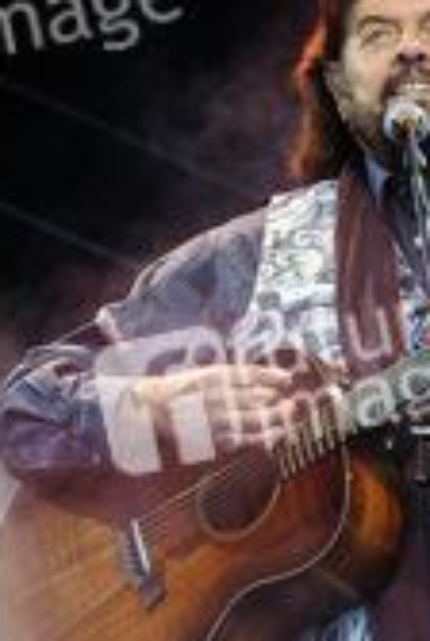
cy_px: 576
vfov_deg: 4.3
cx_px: 405
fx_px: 8528
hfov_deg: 2.9
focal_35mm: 478
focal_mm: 200
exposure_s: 1/200
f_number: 4
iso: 400
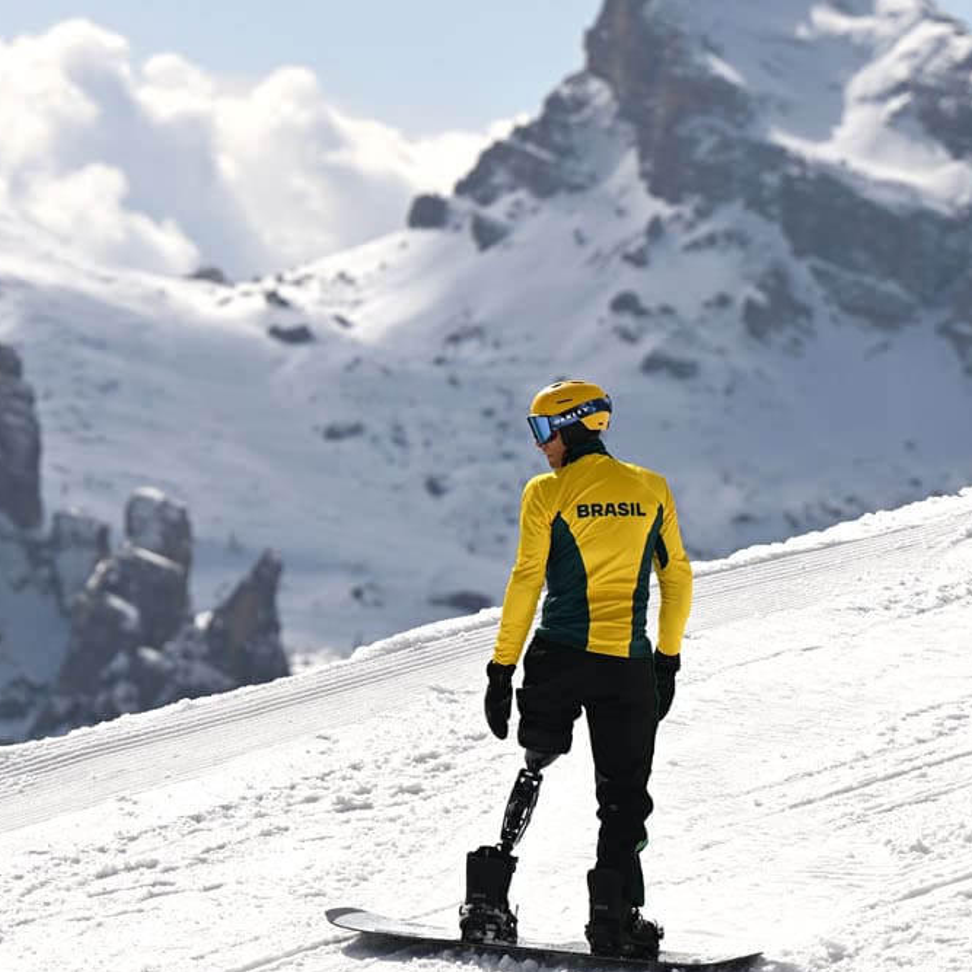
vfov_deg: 7.6
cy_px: 466
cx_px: 367
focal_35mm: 231
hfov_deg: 7.6
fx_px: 7338
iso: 160
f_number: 3.5
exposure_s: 1/6400
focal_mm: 120
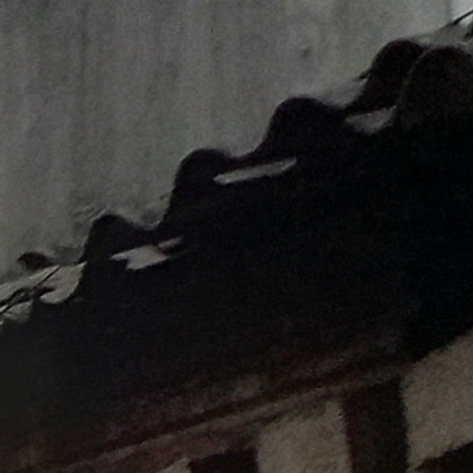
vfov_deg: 8.2
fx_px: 3154
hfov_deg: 6.6
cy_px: 947
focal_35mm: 204
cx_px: -1487
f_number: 2
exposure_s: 1/33
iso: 200
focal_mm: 4.6
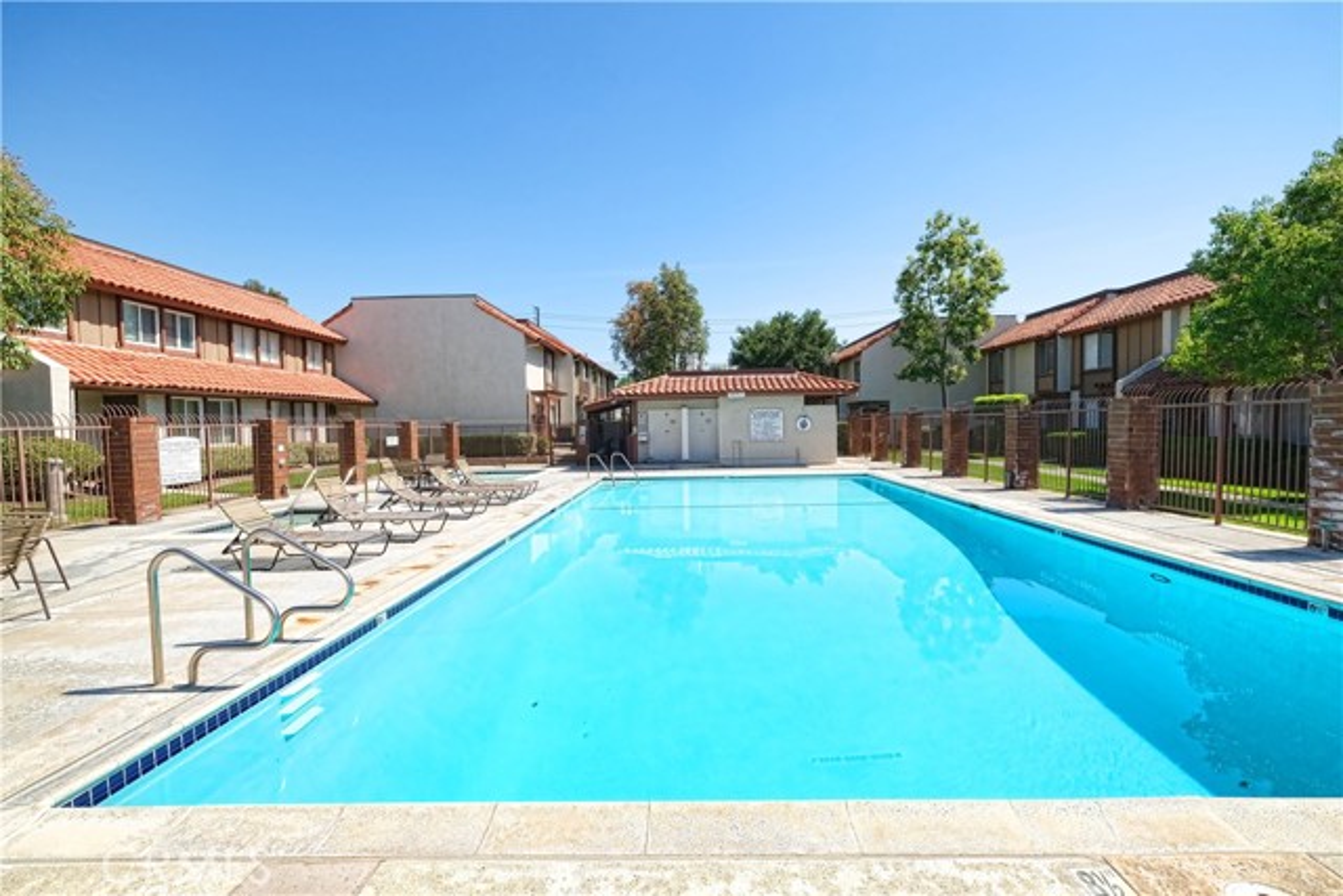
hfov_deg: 100.4
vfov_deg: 77.4
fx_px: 560
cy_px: 448
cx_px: 672
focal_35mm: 15
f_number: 5.6
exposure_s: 1/420
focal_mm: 10
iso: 160
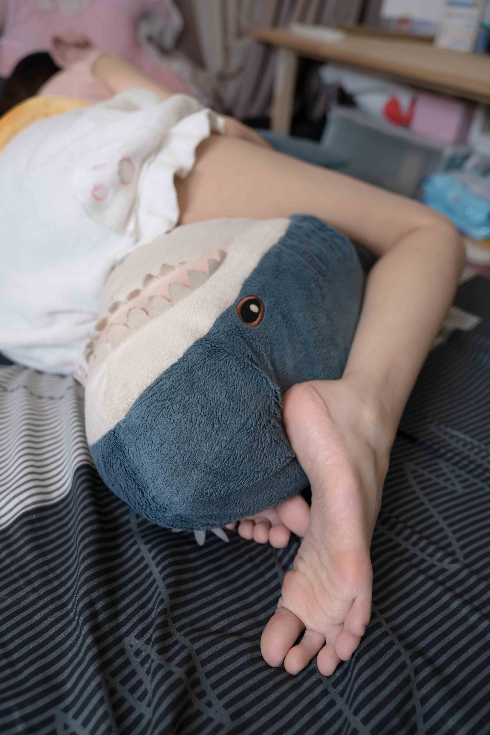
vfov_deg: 65.5
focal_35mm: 28
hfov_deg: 46.4
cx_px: 245
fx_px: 572
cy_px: 368
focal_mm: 28
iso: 320
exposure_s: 1/60
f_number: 4
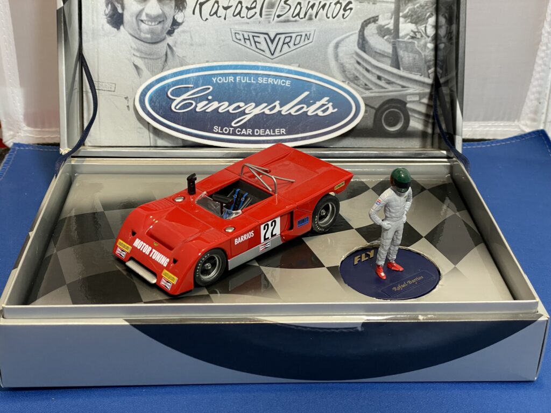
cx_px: 276
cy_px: 206
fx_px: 828
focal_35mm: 52
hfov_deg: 36.8
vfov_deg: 28.0
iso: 160
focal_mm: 6
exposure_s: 1/120
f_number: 2
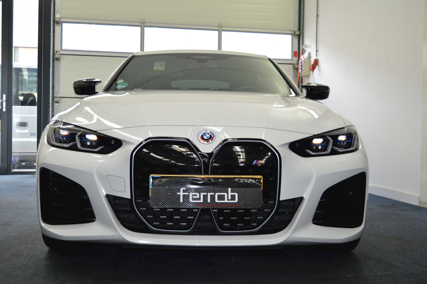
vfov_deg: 28.9
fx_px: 551
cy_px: 142
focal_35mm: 46
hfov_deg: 42.4
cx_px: 214
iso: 400
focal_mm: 31
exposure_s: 1/80
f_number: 4.2
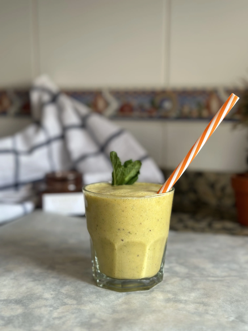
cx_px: 124
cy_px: 166
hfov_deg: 30.3
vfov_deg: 39.7
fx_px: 459
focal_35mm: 48
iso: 80
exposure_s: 1/121
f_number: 1.78
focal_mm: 6.86
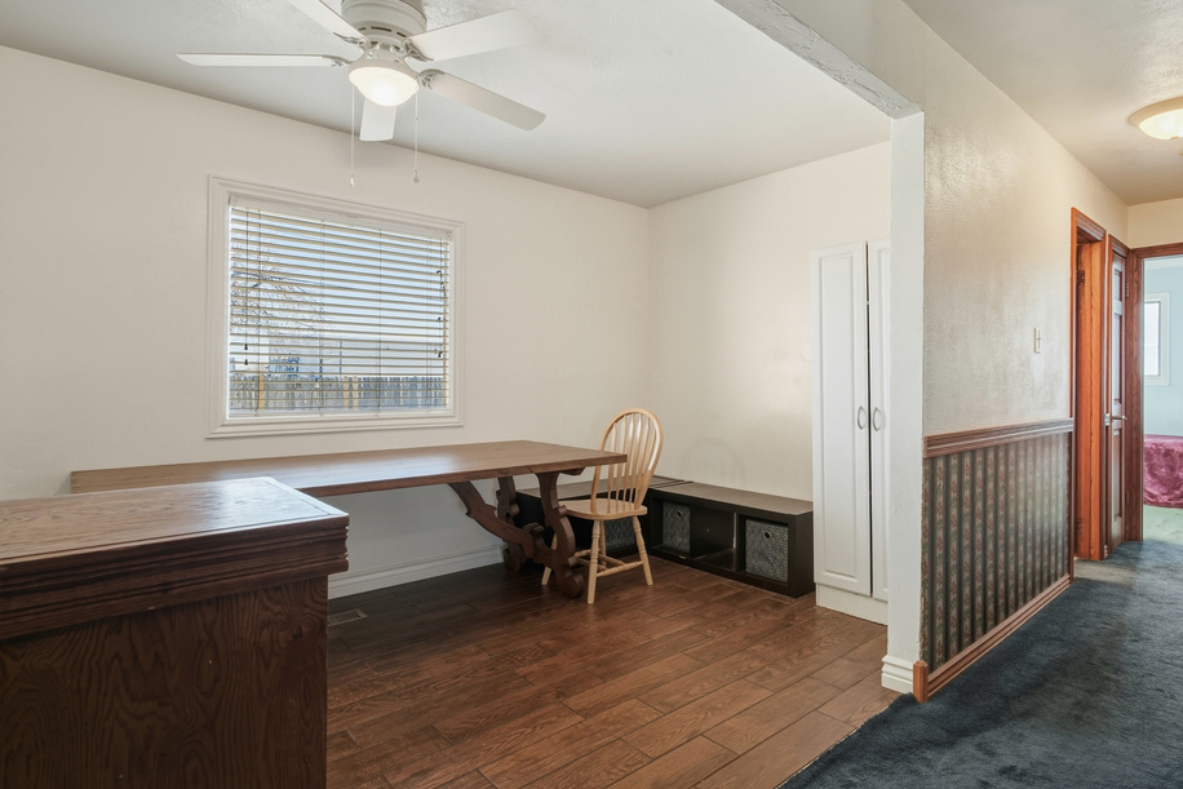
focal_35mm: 20
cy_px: 379
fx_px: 643
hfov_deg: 85.0
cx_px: 650
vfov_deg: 63.1
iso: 200
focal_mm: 17.5
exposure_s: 1/60
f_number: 9
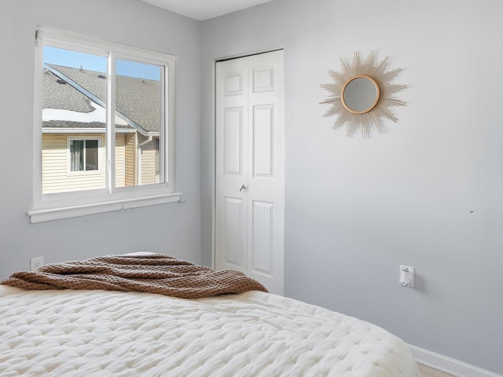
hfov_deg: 73.5
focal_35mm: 23
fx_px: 334
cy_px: 144
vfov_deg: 58.2
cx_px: 215
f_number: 8
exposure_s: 1/320
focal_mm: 16
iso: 400
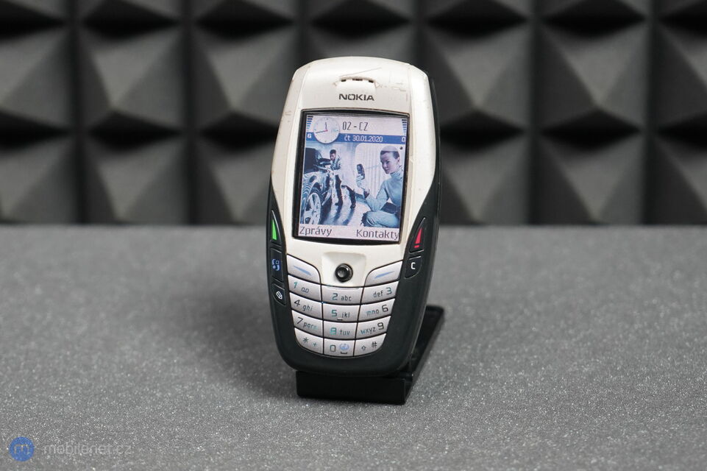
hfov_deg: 28.9
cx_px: 354
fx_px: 1374
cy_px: 236
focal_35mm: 70
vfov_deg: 19.4
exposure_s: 1/200
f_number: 4
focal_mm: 70
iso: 1600
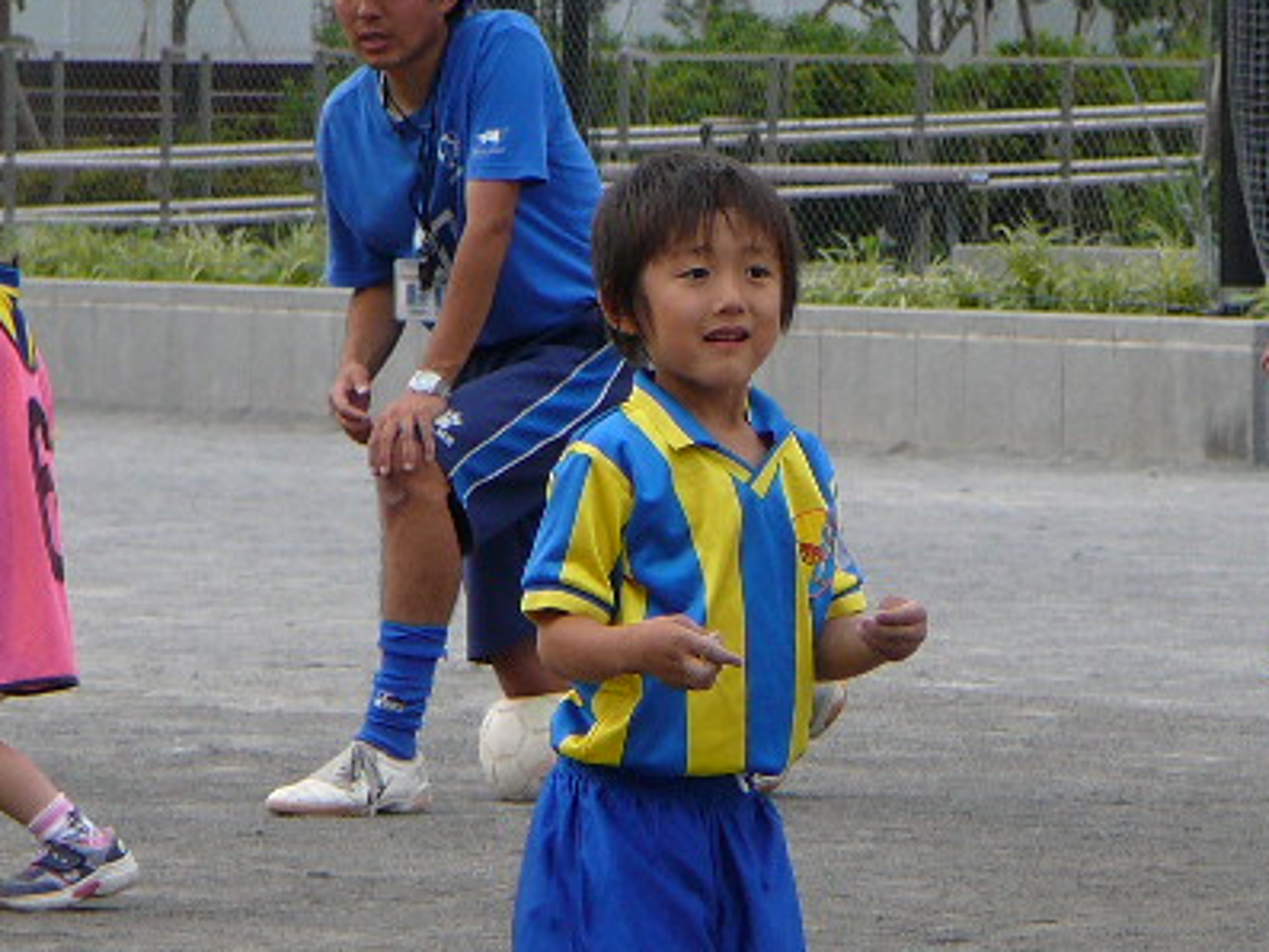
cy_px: 645
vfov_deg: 3.6
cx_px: 745
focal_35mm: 411
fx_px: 15072
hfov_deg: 4.8
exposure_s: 1/200
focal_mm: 30.3
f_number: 4.1
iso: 80
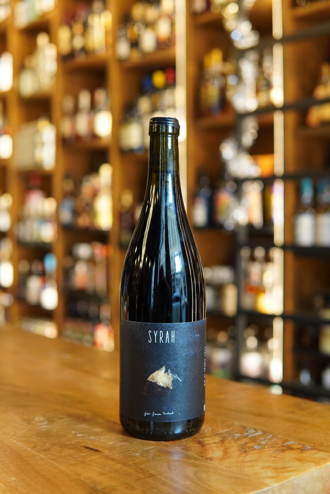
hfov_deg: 29.9
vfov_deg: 43.6
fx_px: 619
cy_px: 247
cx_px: 165
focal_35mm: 45
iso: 1600
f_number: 2.5
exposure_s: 1/160
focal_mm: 30
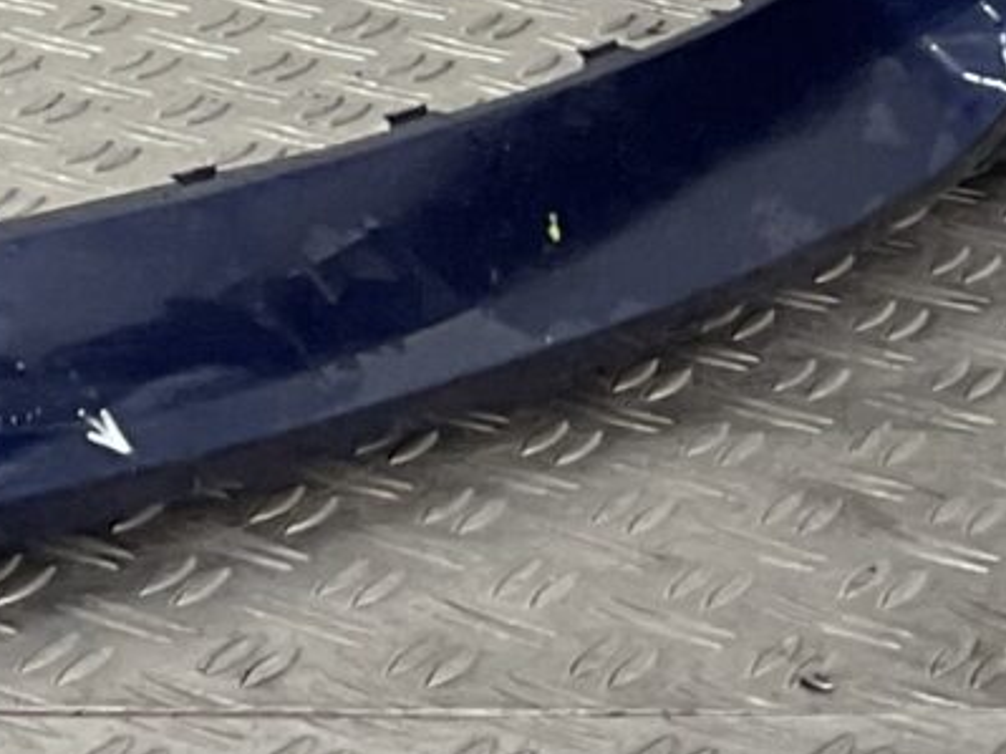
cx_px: -1488
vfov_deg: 7.6
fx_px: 5404
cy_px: -825
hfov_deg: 9.4
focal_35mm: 186
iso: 16
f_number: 1.8
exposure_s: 1/103
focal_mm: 3
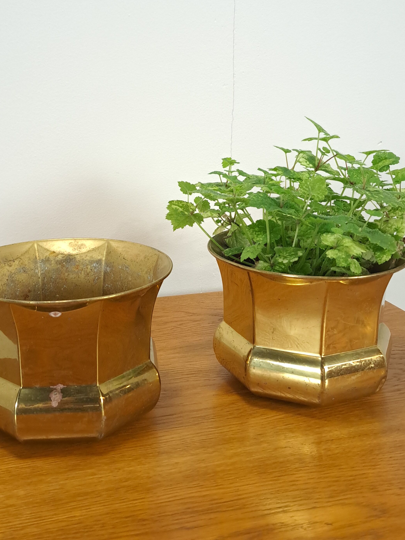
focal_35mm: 40
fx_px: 624
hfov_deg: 35.8
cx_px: 152
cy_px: 194
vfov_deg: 46.3
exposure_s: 1/50
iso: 250
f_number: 1.8
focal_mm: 5.23
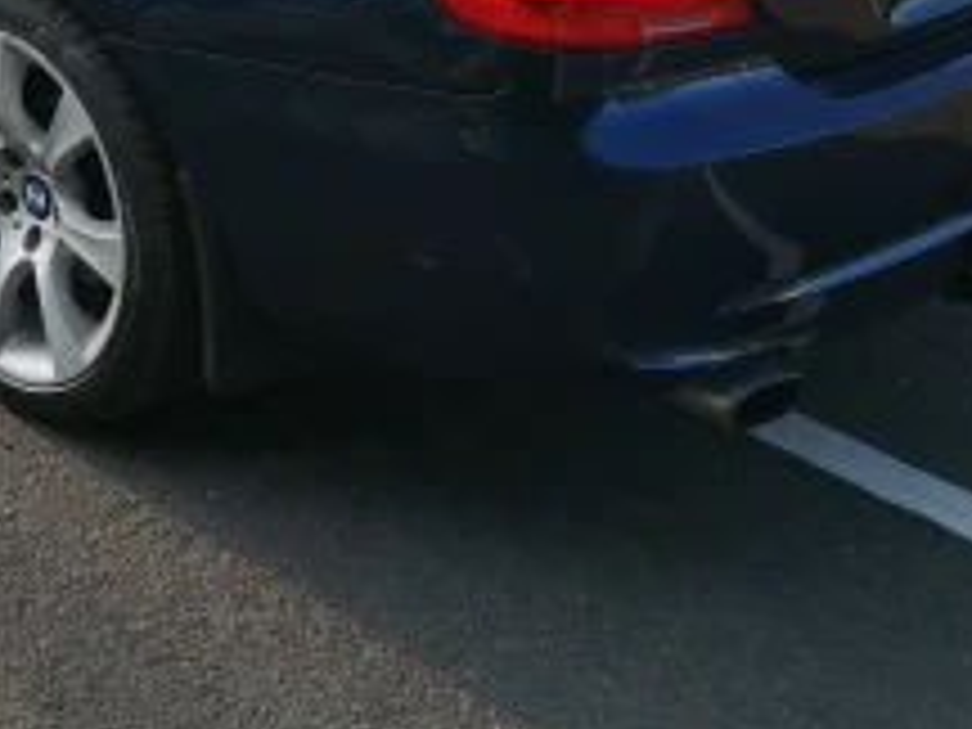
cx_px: 207
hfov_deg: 24.1
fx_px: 2246
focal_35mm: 80
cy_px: -198
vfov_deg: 17.4
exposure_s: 1/704
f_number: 1.8
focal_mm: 5.58
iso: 50
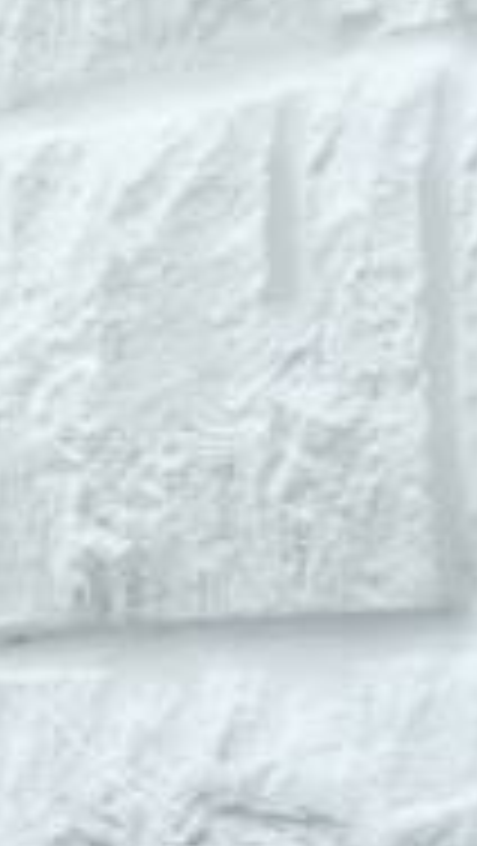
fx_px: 5701
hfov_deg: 4.5
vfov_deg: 8.5
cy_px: 184
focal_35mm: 254
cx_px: -1125
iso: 200
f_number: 2.8
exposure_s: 1/125
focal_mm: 23
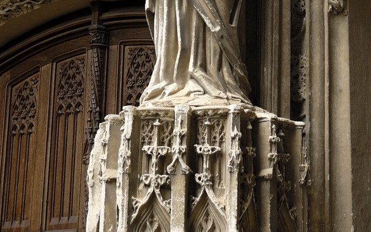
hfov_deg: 15.4
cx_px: 215
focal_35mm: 136
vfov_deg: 9.2
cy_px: -202
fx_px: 1375
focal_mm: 38
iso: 100
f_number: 4
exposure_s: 1/160
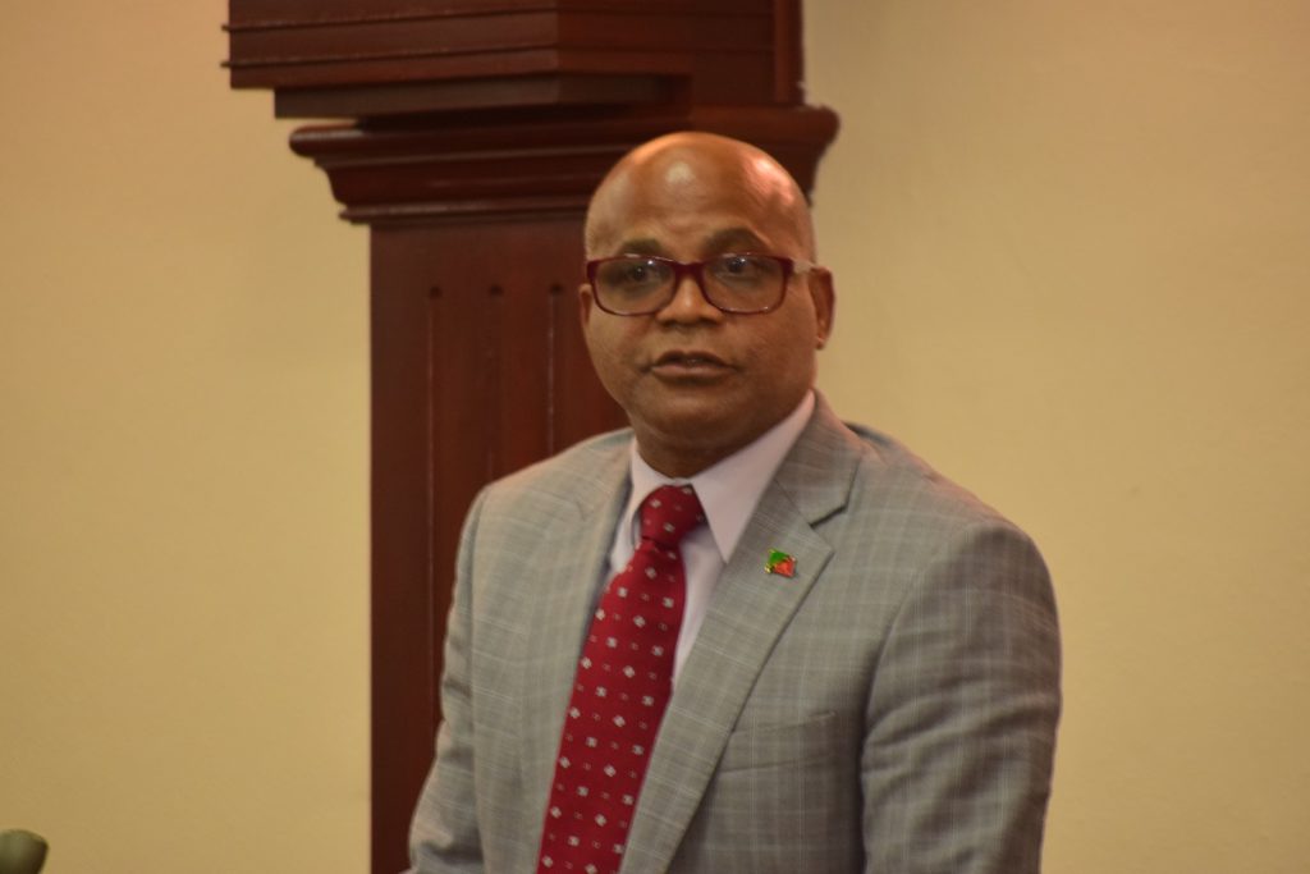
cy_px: 437
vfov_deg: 4.8
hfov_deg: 7.2
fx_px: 10372
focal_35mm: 285
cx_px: 655
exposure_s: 1/50
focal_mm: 190
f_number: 5.6
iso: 800
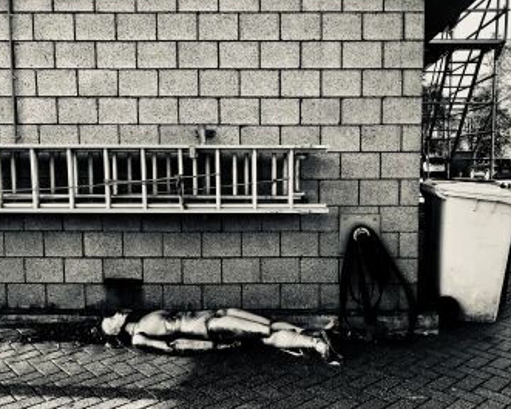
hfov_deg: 54.0
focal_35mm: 33
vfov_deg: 44.6
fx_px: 499
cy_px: 213
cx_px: 290
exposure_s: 1/396
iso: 20
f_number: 1.8
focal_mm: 3.99
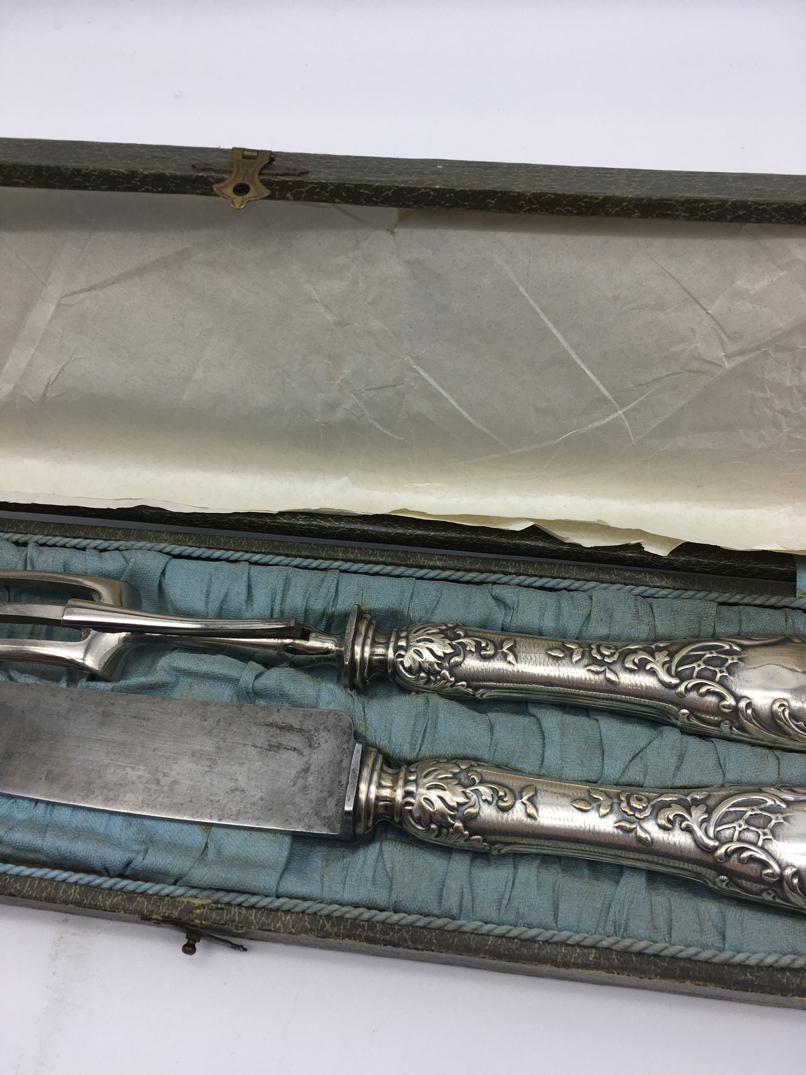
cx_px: 403
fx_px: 900
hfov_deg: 48.2
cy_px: 538
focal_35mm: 29
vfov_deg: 61.7
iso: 25
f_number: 2.2
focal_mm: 4.15
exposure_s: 1/191
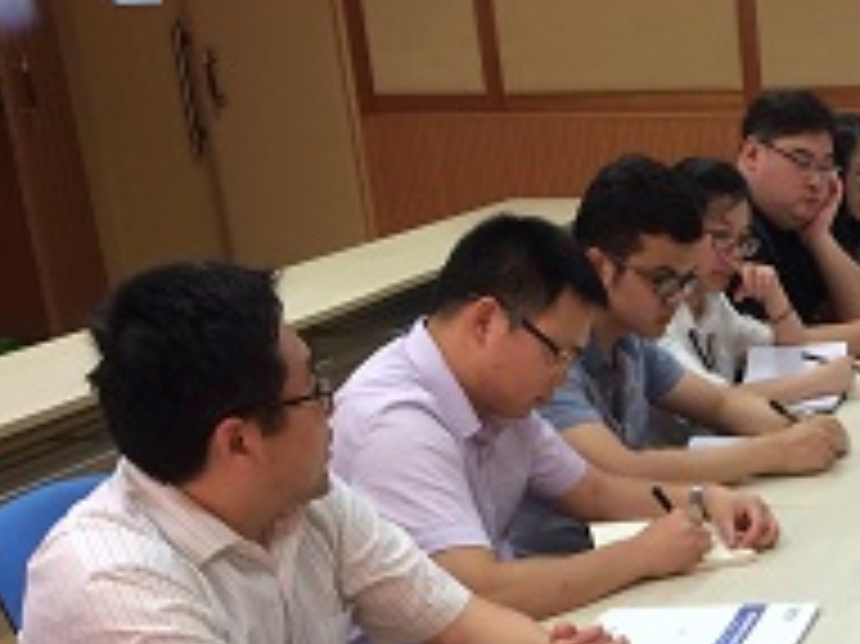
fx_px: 1887
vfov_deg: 18.3
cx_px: 1004
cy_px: 786
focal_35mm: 76
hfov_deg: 23.7
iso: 32
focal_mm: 4.15
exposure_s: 1/33
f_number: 2.2
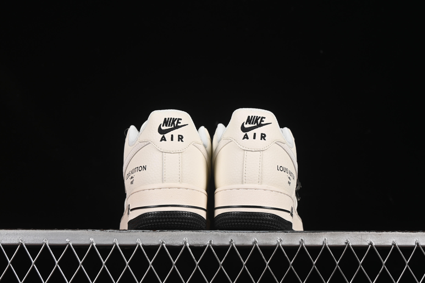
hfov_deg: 27.0
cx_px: 212
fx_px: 885
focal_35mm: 75
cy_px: 142
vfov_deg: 18.2
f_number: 8
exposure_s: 1/80
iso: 160
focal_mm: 50
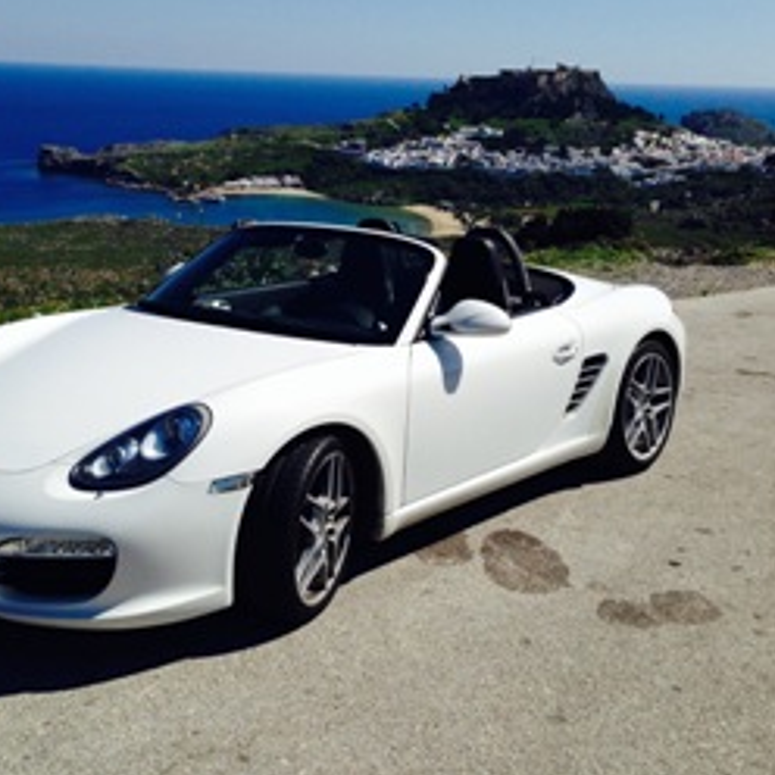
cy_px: 338
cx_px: 331
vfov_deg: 36.0
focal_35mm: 47
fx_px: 1190
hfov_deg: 36.0
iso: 50
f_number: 2.4
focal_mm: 4.12
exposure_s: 1/3390
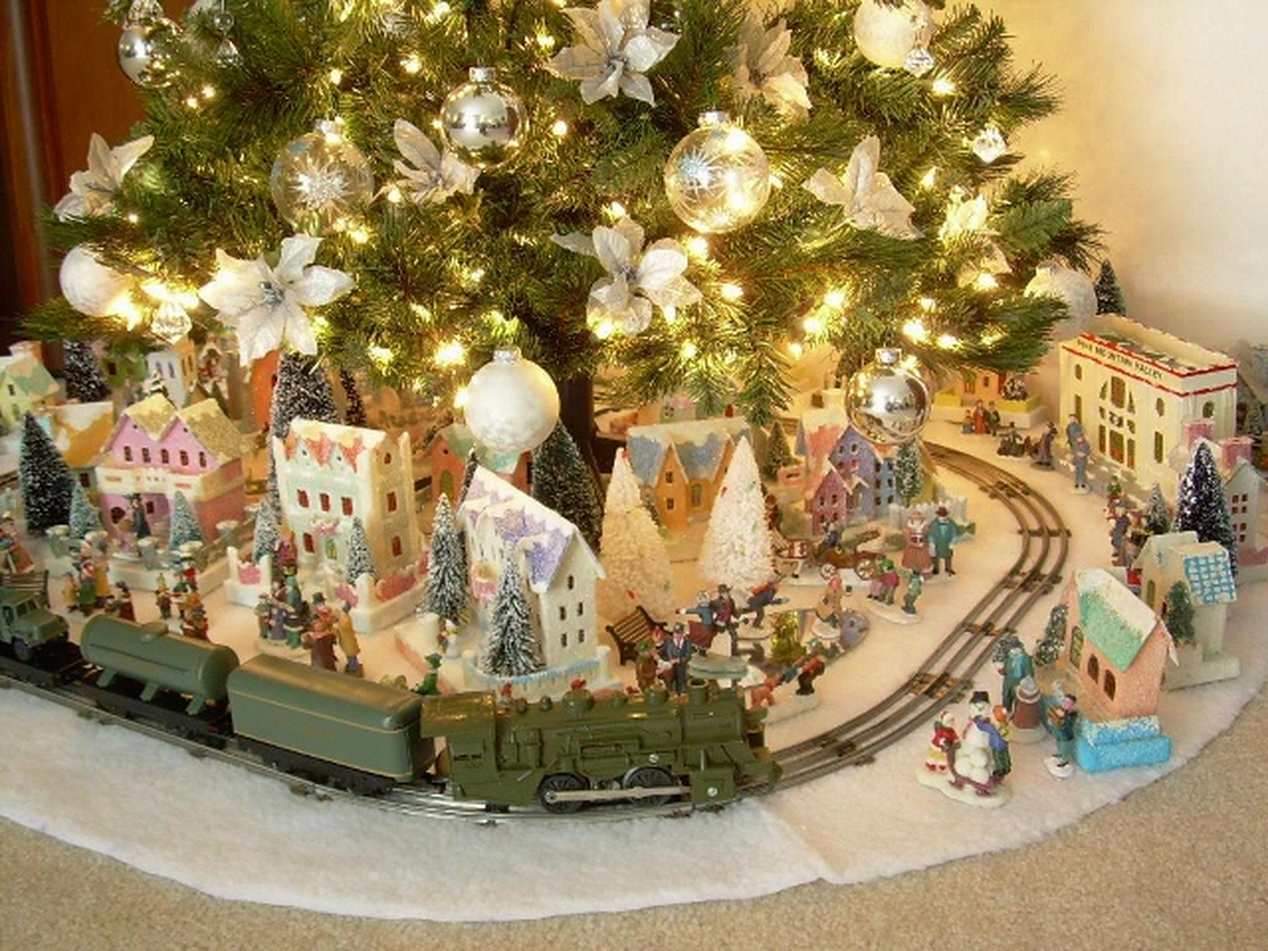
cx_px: 634
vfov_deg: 32.9
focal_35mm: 44
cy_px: 476
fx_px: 1612
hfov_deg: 42.9
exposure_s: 1/2
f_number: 2.9
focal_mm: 7.2
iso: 109
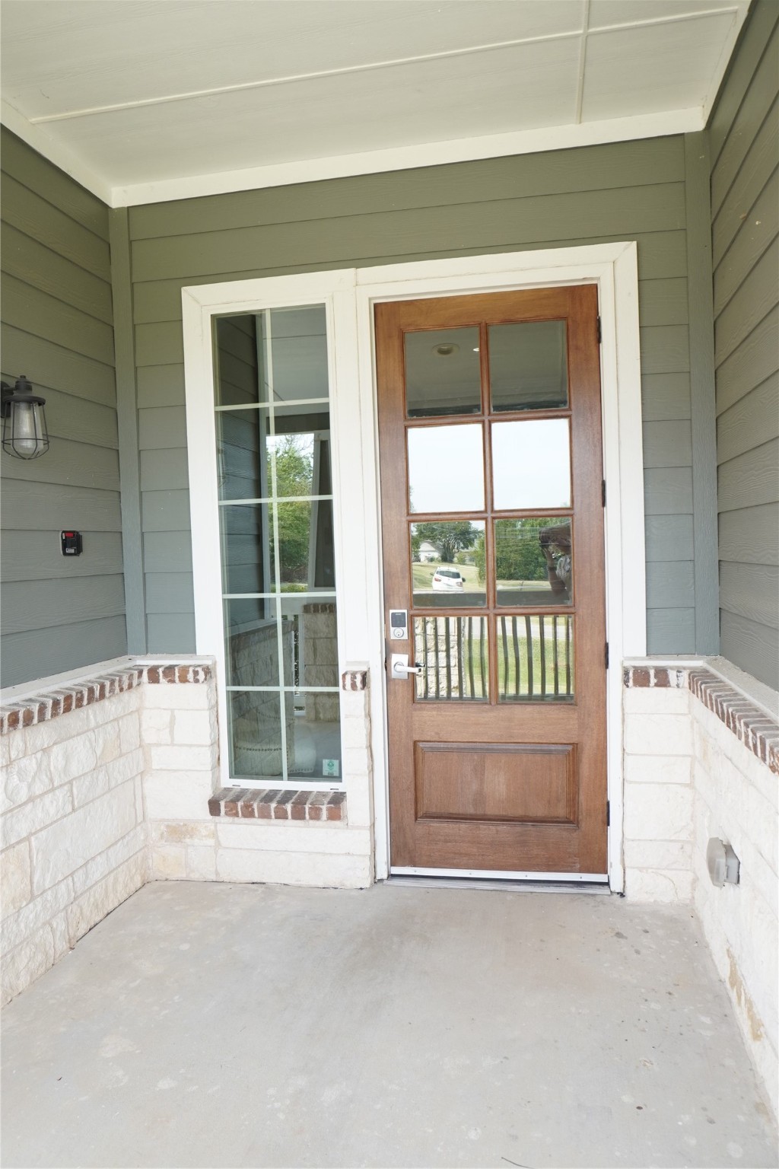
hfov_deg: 53.1
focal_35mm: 24
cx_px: 390
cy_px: 584
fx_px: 779
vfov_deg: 73.7
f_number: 8
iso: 250
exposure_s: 1/40
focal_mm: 16
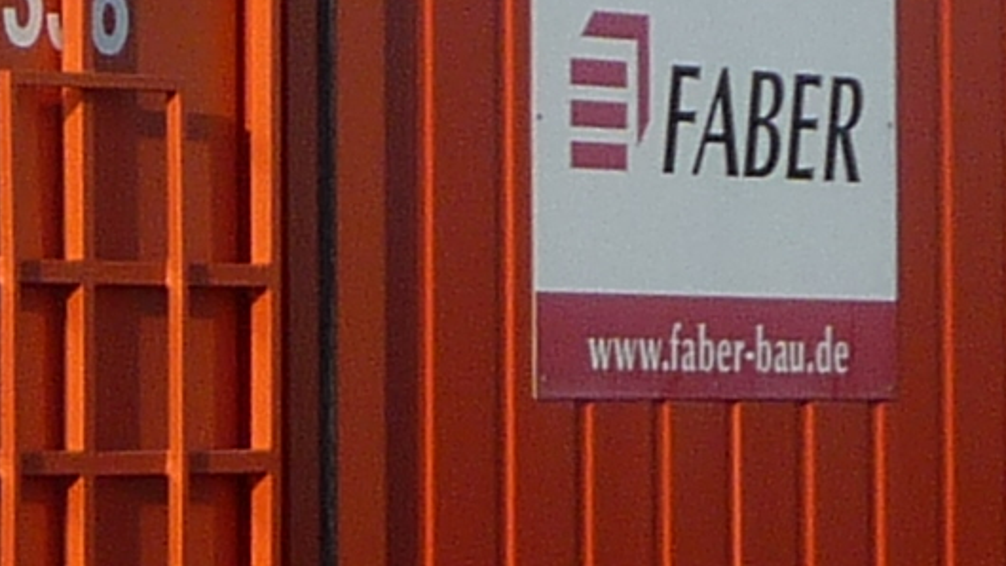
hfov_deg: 6.8
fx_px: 8082
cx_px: -1253
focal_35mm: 303
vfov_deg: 4.0
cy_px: 475
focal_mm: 7.1
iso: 100
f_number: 4
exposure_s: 1/640
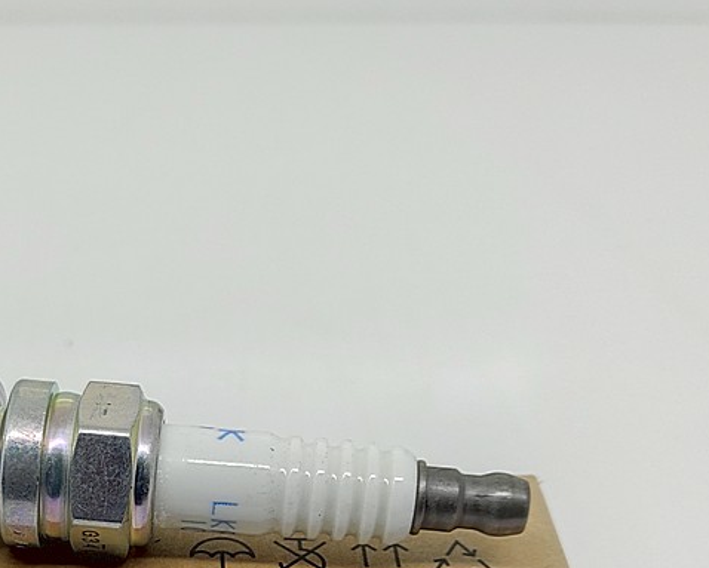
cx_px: 105
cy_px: 567
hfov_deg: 26.8
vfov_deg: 21.4
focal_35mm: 69
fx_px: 1449
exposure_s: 1/120
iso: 171
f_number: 1.79
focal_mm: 4.74
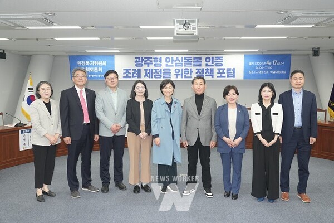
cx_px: 167
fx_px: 306
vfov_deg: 40.0
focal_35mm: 33
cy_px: 112
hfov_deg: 57.2
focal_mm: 33
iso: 2000
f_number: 5
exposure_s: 1/125
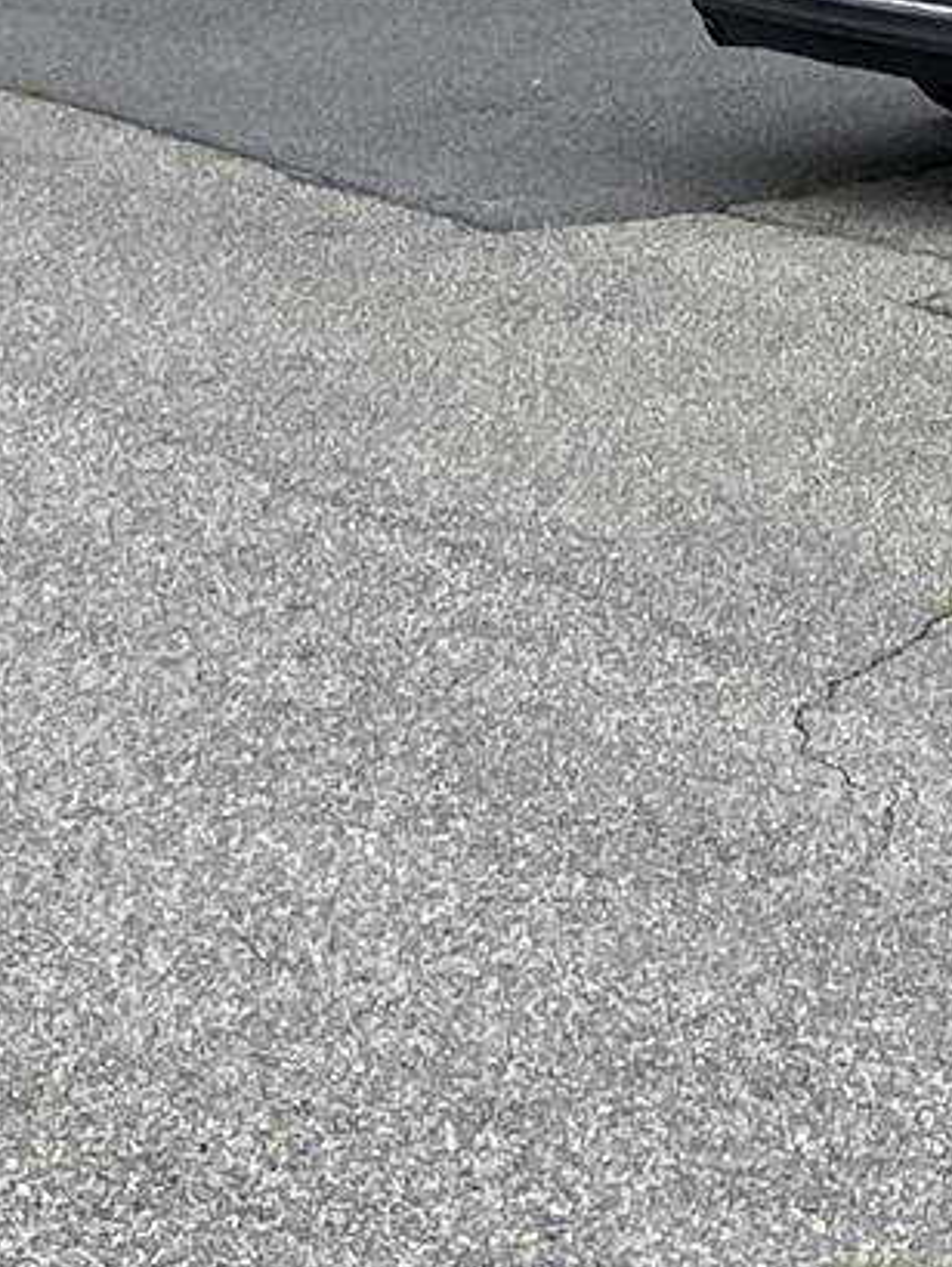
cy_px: -1106
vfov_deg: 12.2
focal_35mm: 146
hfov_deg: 9.4
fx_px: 5348
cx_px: 2000
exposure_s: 1/1272
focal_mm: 4.25
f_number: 1.8
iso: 32
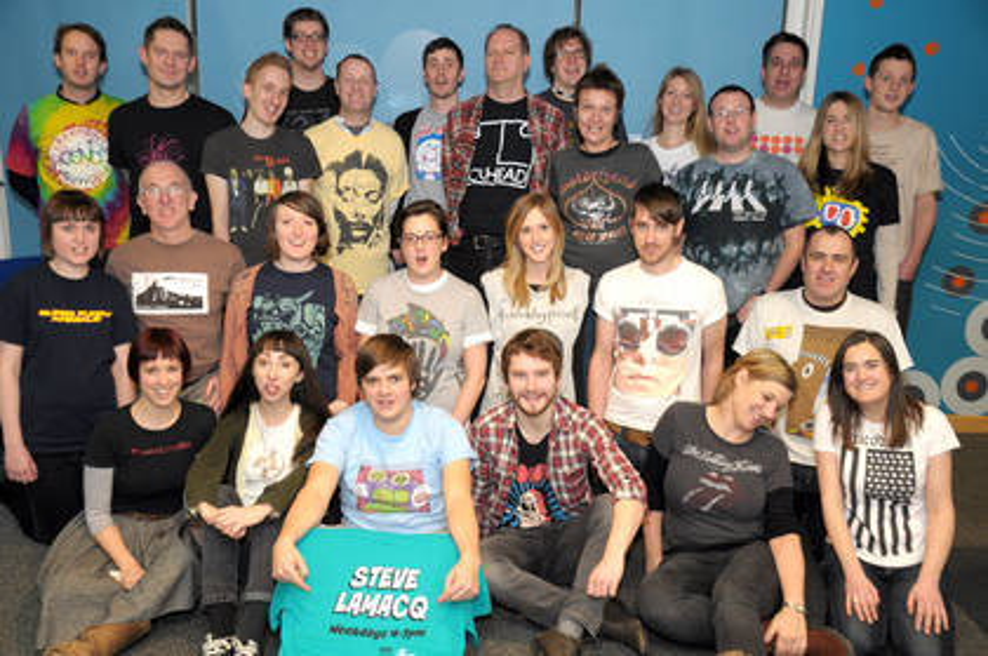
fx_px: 905
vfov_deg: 39.9
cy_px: 328
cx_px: 494
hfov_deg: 57.3
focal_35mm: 33
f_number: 5
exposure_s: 1/60
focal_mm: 22
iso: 400
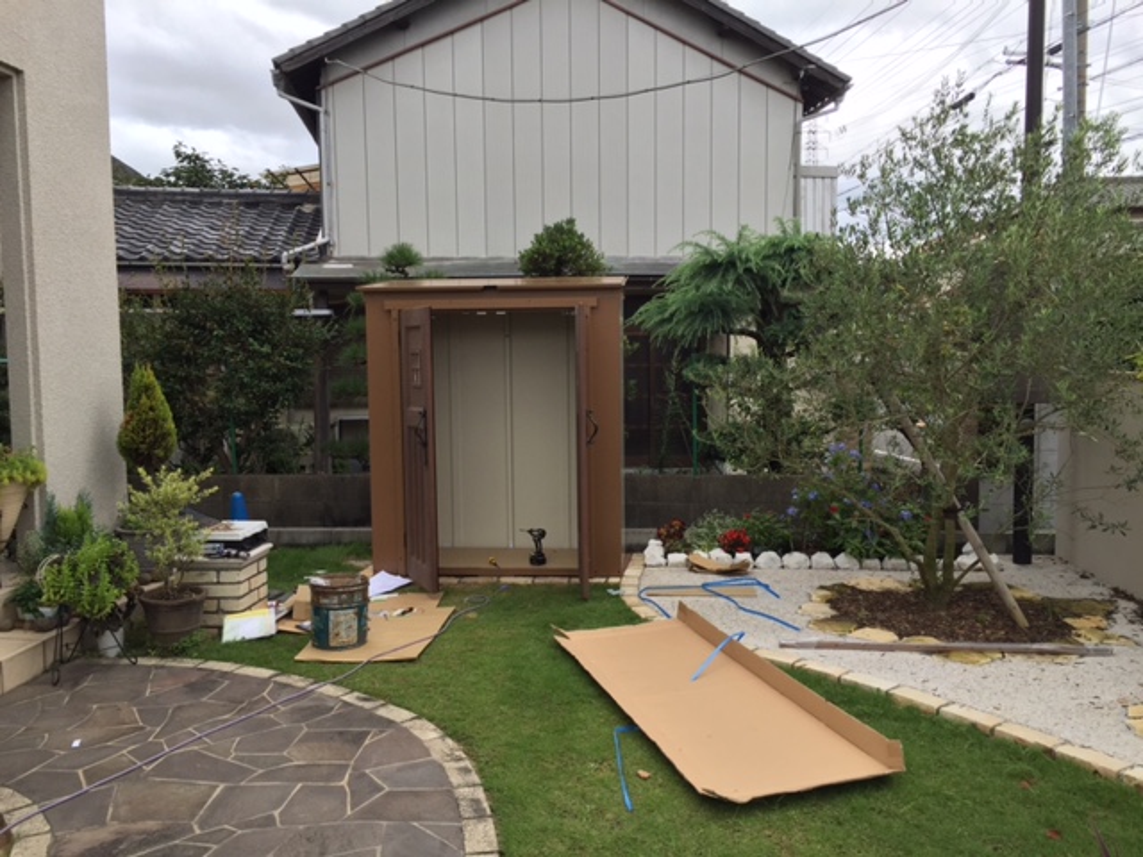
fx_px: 958
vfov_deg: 48.2
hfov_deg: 61.7
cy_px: 428
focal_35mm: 29
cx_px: 572
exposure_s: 1/297
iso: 32
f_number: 2.2
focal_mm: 4.15
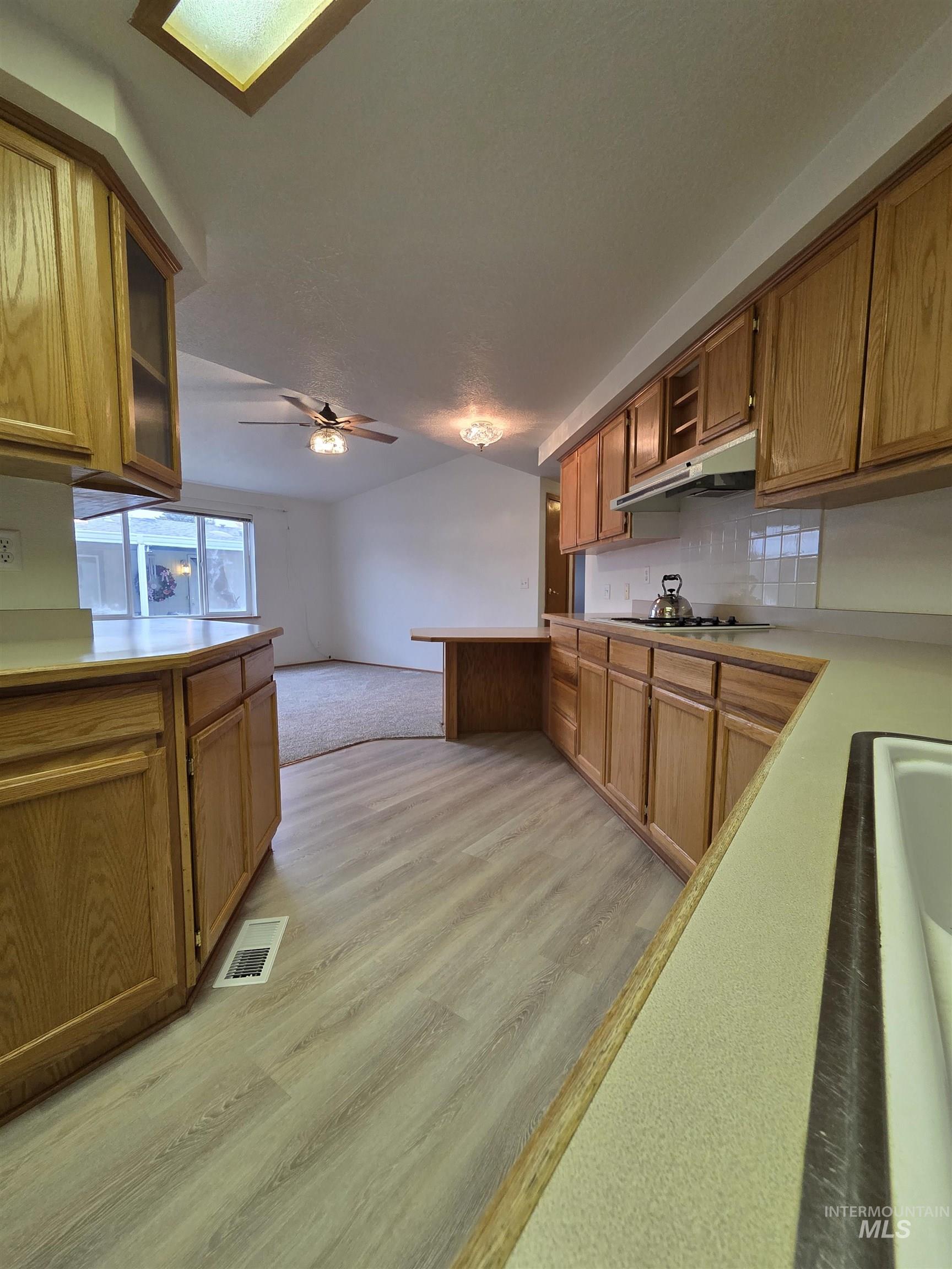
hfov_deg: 89.9
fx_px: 477
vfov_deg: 106.2
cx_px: 476
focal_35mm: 13
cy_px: 634
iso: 200
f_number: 2.2
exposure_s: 1/120
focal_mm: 2.2
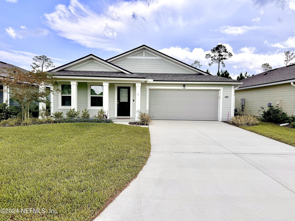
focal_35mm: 24
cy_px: 110
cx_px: 148
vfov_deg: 56.8
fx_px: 205
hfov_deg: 71.6
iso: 80
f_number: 1.78
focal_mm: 6.76
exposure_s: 1/4608
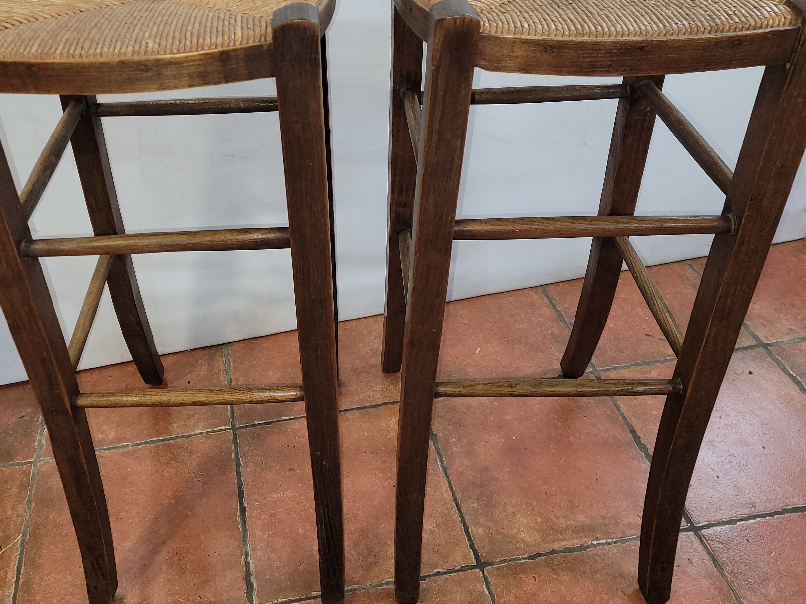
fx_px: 792
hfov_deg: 53.8
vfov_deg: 41.7
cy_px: 251
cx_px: 347
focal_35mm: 34
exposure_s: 1/25
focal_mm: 5.4
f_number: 1.8
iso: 100
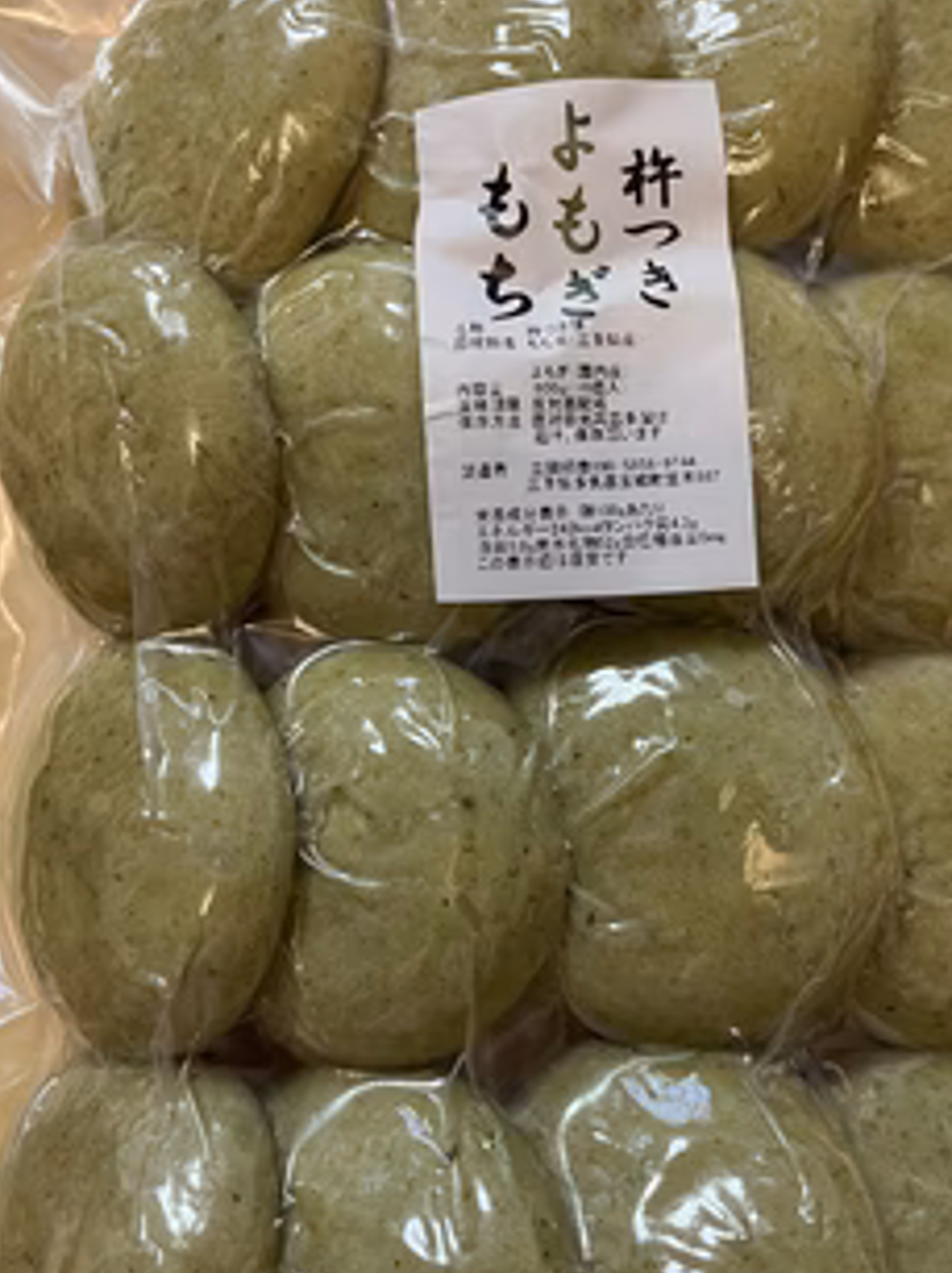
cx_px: 520
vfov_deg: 54.0
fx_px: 1248
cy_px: 603
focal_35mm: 34
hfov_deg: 41.7
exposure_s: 1/50
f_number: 1.6
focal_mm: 5.1
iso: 100
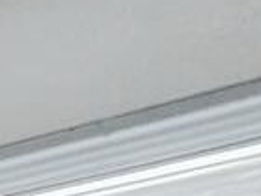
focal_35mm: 95
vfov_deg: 10.0
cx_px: -671
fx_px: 716
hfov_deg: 9.3
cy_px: 641
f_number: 2.2
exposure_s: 1/33
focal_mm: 1.7
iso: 500
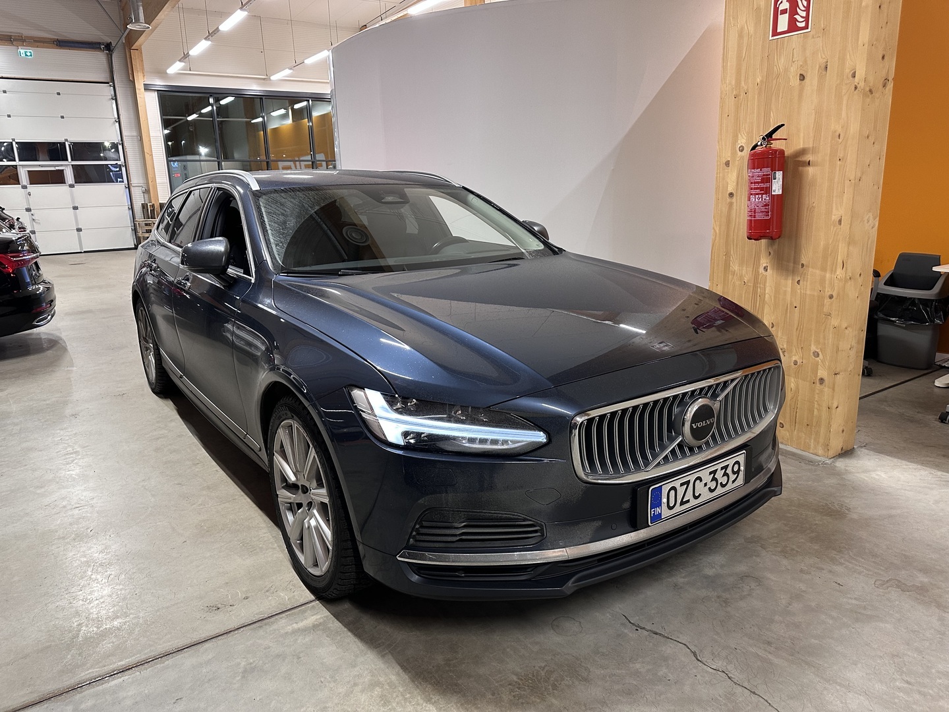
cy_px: 356
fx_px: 658
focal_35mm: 24
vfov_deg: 56.8
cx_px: 474
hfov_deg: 71.6
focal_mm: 6.86
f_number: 1.78
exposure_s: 1/62
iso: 200
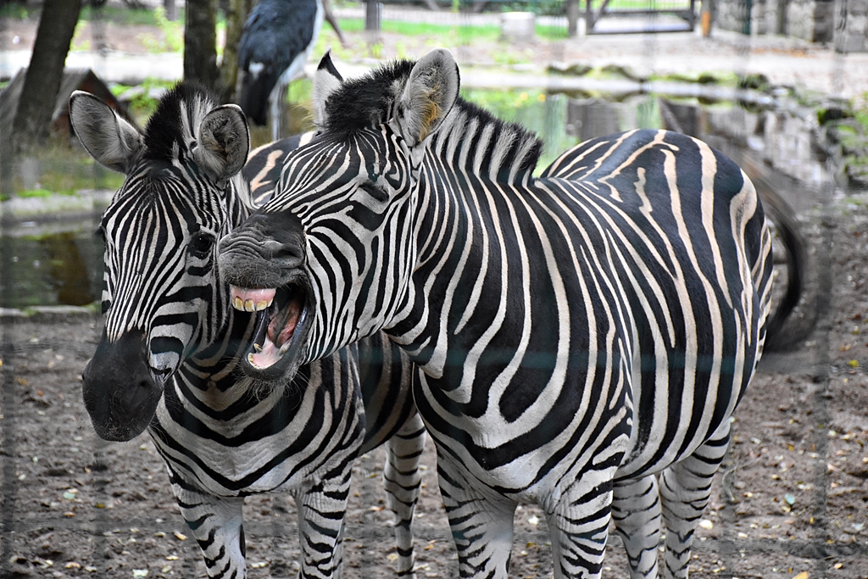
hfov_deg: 15.2
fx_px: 3255
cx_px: 434
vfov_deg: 10.2
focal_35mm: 135
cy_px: 290
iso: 3200
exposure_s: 1/125
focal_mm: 90
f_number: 5.3
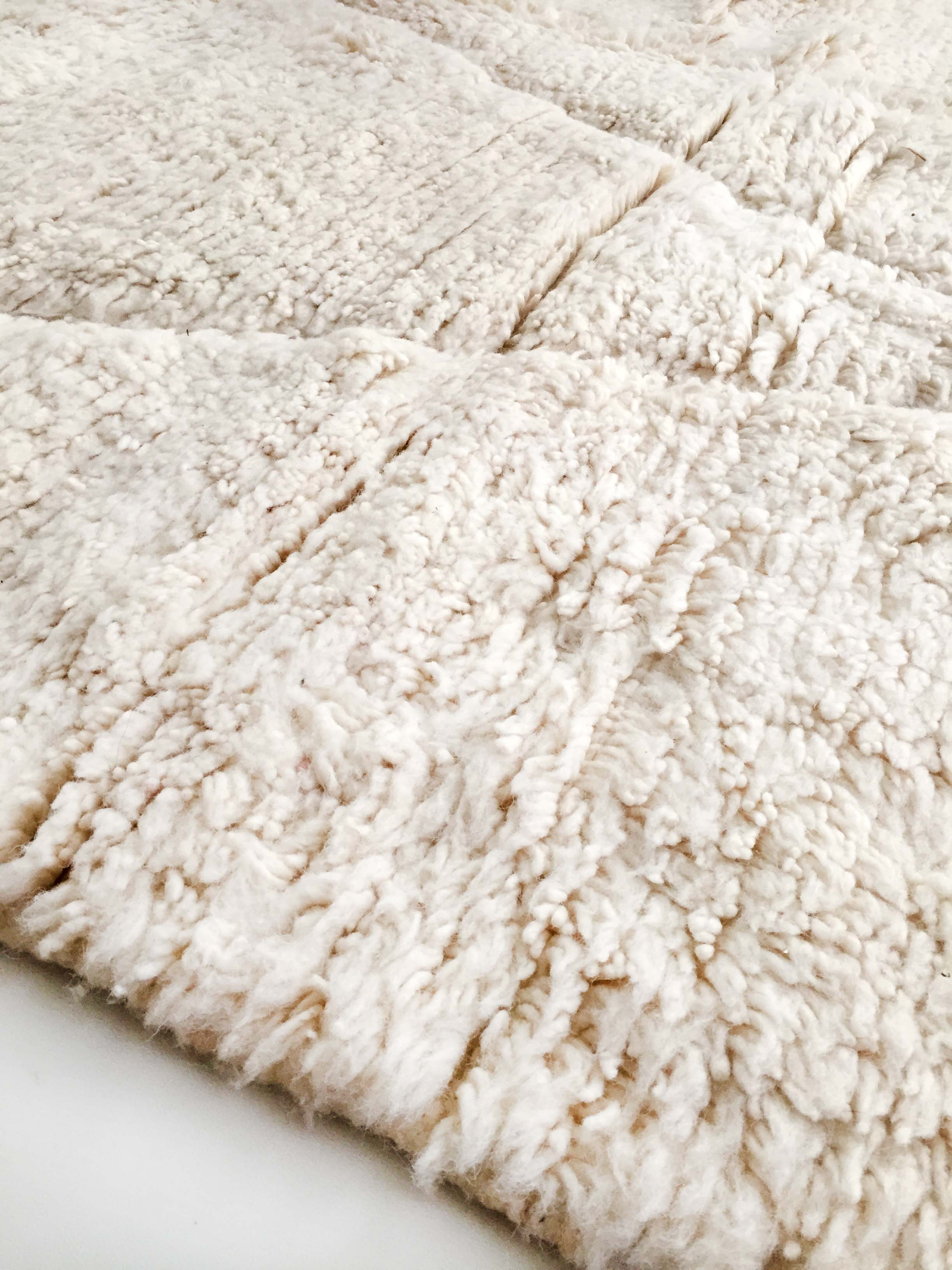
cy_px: 635
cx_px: 476
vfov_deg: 61.7
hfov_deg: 48.2
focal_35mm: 29
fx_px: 1063
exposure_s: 1/33
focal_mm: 4.15
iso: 64
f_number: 2.2
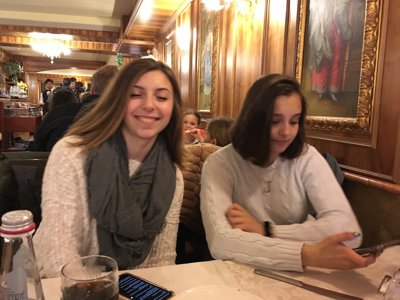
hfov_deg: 61.7
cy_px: 150
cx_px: 200
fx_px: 335
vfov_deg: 48.2
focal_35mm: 29
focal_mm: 4.15
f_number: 2.2
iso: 320
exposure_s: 1/17
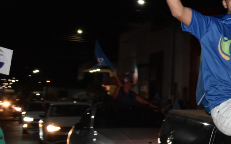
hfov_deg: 19.6
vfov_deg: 13.6
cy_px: 33
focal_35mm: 96
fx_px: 604
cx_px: 314
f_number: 5
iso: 1250
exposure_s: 1/100
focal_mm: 20
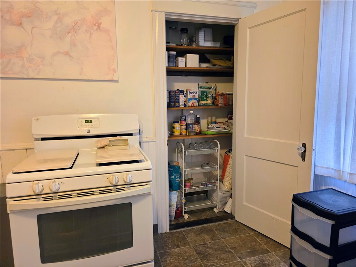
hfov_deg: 73.9
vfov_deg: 58.9
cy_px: 134
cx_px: 178
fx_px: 237
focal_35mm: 23
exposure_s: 1/120
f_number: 1.7
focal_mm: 6.3
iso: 500
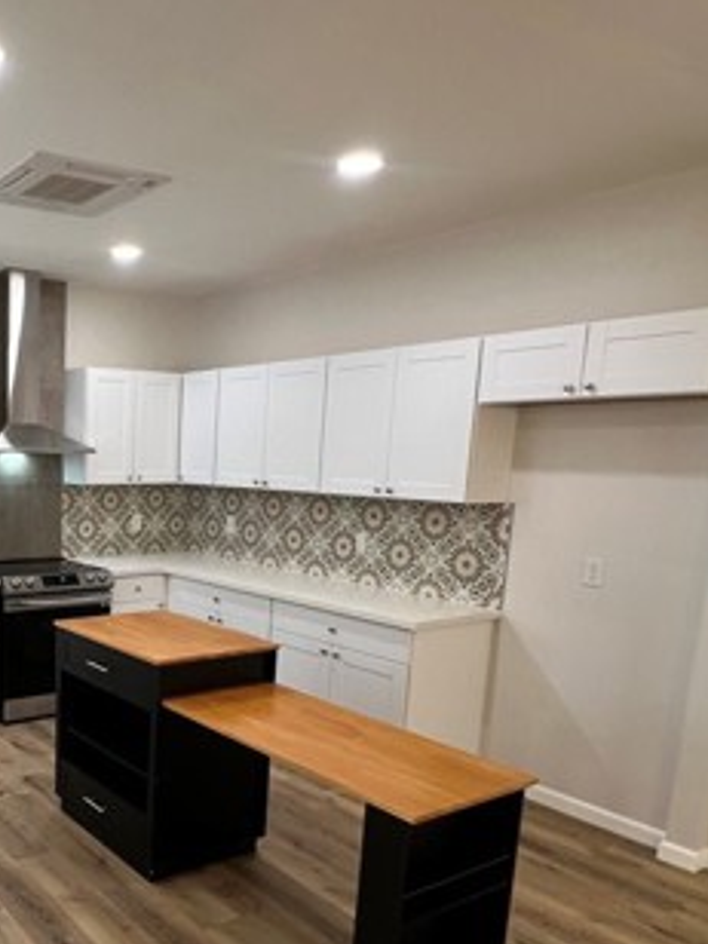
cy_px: 601
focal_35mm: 27
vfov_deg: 64.2
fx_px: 736
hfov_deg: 46.5
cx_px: 74
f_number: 1.8
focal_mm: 1.57
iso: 125
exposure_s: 1/60
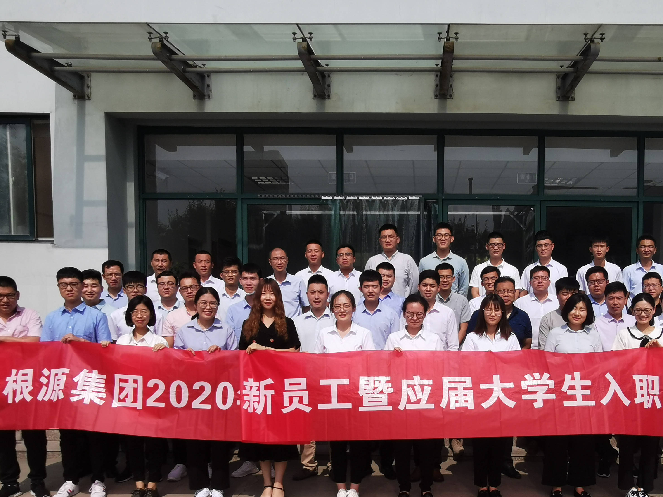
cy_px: 354
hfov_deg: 54.7
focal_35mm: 33
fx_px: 632
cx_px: 418
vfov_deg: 42.0
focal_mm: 2.26
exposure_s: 1/1957
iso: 50
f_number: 2.2
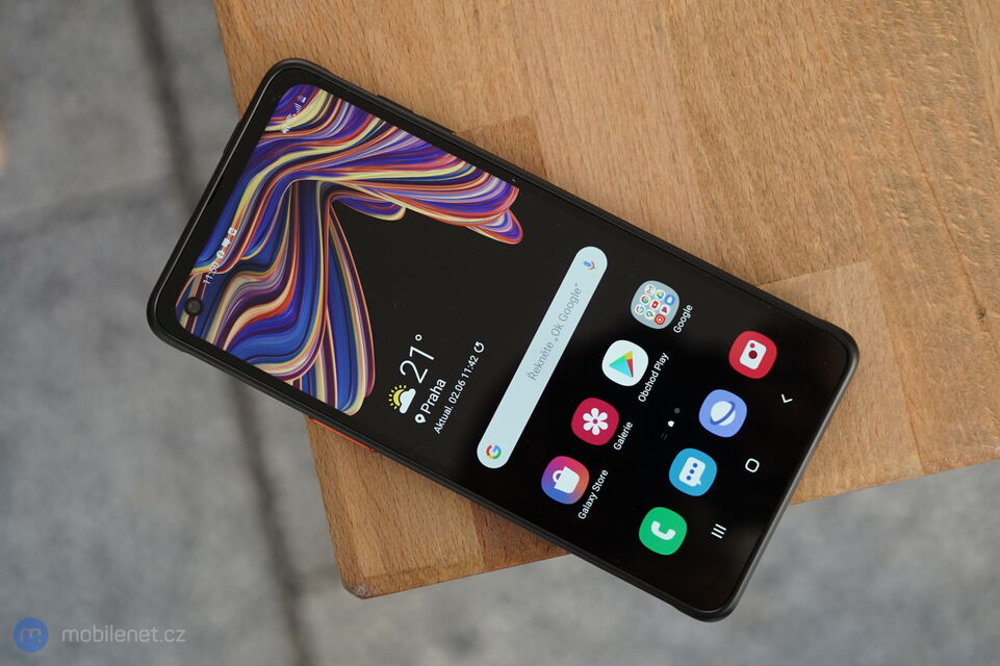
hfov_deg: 38.2
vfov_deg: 26.0
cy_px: 333
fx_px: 1444
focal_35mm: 52
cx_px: 500
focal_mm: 52
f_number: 4
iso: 400
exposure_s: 1/160
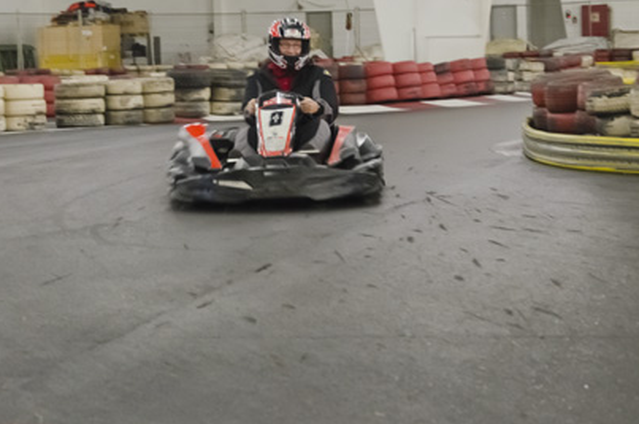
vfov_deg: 11.8
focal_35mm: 116
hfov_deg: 17.7
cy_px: 158
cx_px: 317
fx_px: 2055
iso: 1600
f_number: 6.3
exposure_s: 1/25
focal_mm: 52
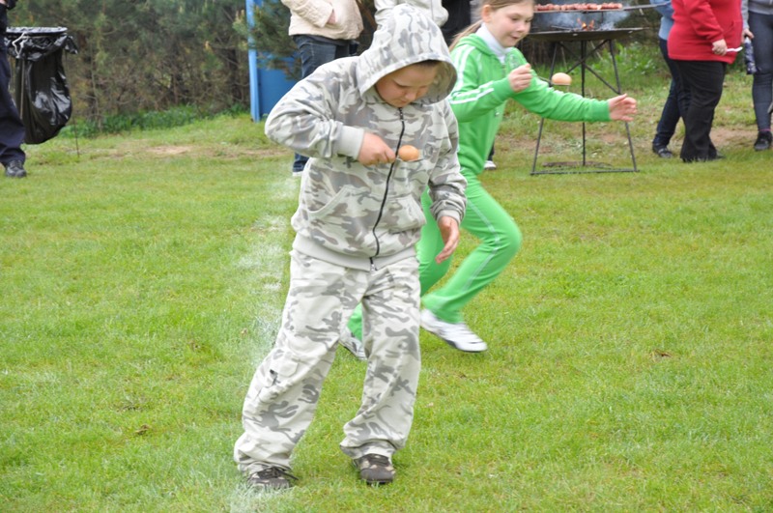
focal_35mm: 102
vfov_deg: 13.4
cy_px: 256
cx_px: 386
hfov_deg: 20.0
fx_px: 2187
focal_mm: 68
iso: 500
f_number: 5.6
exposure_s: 1/250
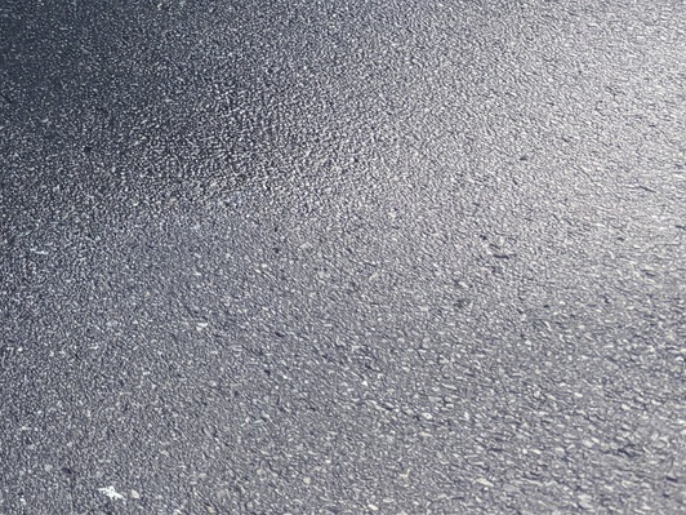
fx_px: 1982
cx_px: -549
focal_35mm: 100
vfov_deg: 13.2
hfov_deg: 16.4
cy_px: -431
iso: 64
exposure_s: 1/484
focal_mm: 5.96
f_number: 1.6
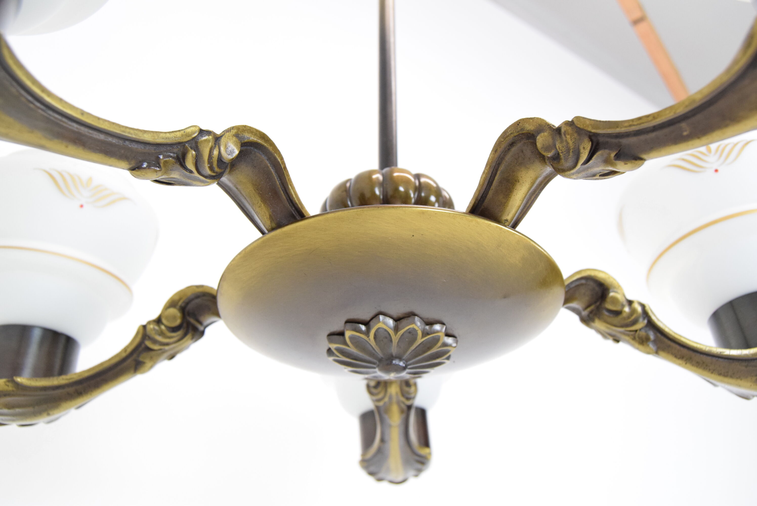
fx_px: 726
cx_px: 378
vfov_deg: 38.4
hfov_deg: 55.1
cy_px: 253
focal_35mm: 34
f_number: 5.6
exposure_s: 1/125
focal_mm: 23
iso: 1600
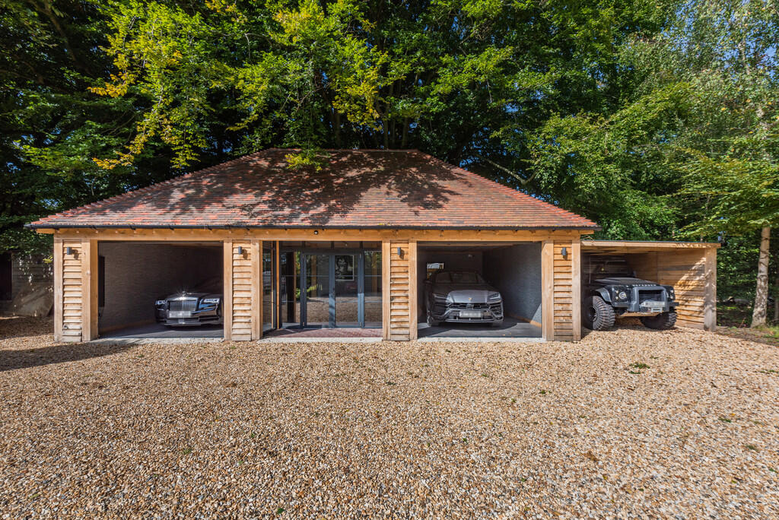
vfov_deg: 81.3
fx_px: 303
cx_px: 390
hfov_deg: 104.2
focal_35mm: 14
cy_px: 260
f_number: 11
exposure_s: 1/320
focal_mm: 14
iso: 100
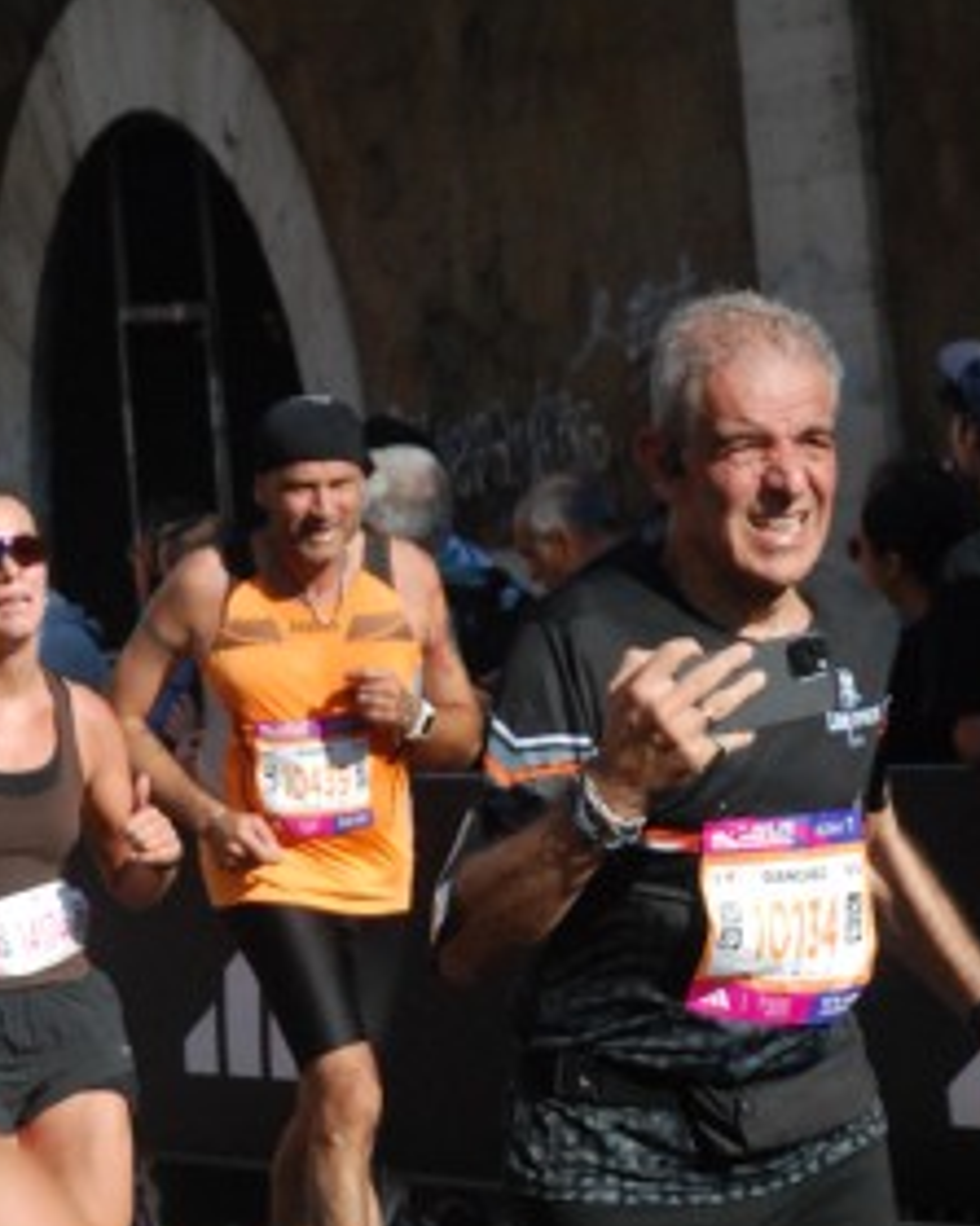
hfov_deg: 5.7
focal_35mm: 273
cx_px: 437
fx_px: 9903
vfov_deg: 7.1
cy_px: 782
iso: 1000
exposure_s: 1/2000
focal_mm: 90
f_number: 7.1
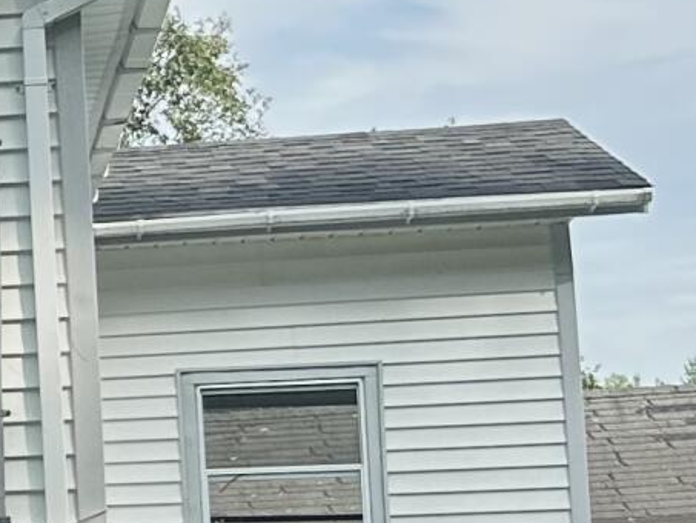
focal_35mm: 159
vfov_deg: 9.3
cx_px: -1032
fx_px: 3198
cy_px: 331
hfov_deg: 10.5
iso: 80
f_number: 1.78
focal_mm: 6.86
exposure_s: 1/1721
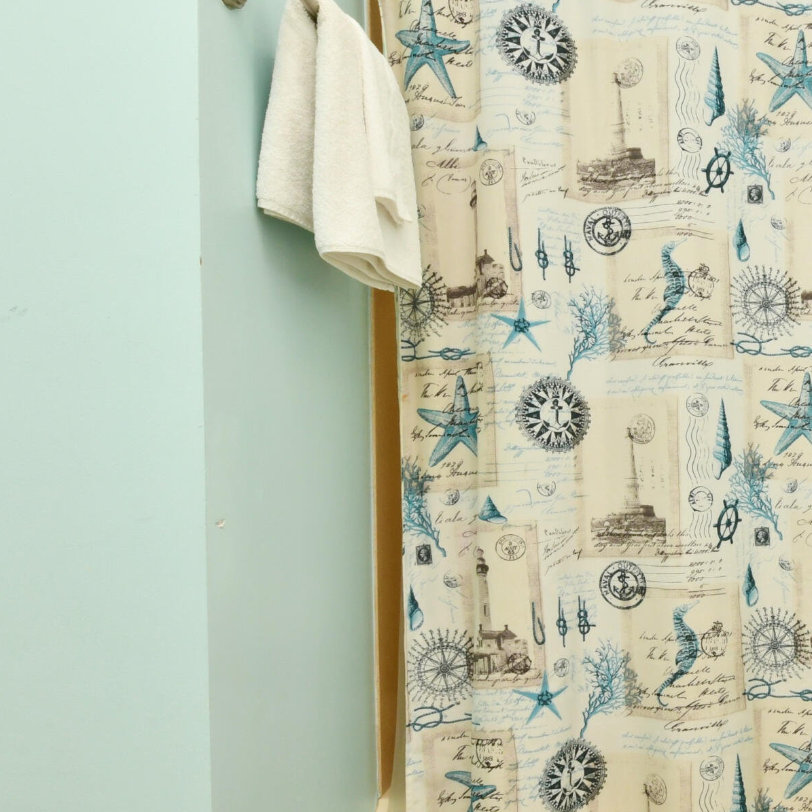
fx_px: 849
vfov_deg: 50.8
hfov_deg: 43.1
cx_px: 832
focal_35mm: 32
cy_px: 480
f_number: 18
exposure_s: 1/50
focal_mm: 10
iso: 400
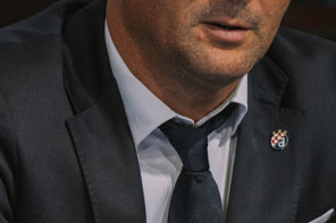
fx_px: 6986
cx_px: 165
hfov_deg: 2.8
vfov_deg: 1.8
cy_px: 61
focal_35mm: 749
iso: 1600
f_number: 4
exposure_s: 1/320
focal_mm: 185
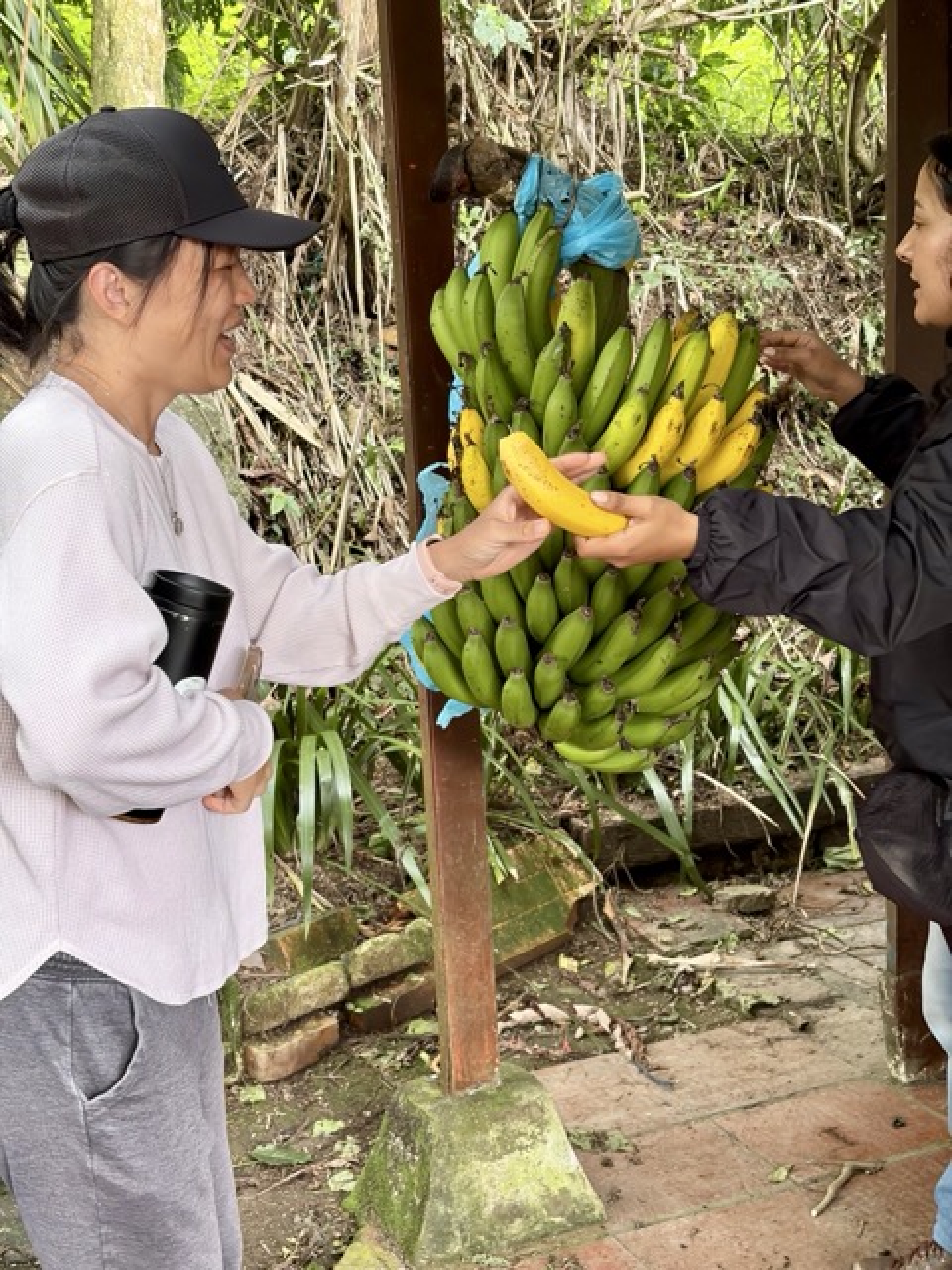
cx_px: 476
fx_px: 1907
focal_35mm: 52
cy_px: 635
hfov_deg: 28.0
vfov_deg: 36.8
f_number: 1.6
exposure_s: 1/60
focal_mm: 5.96
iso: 100
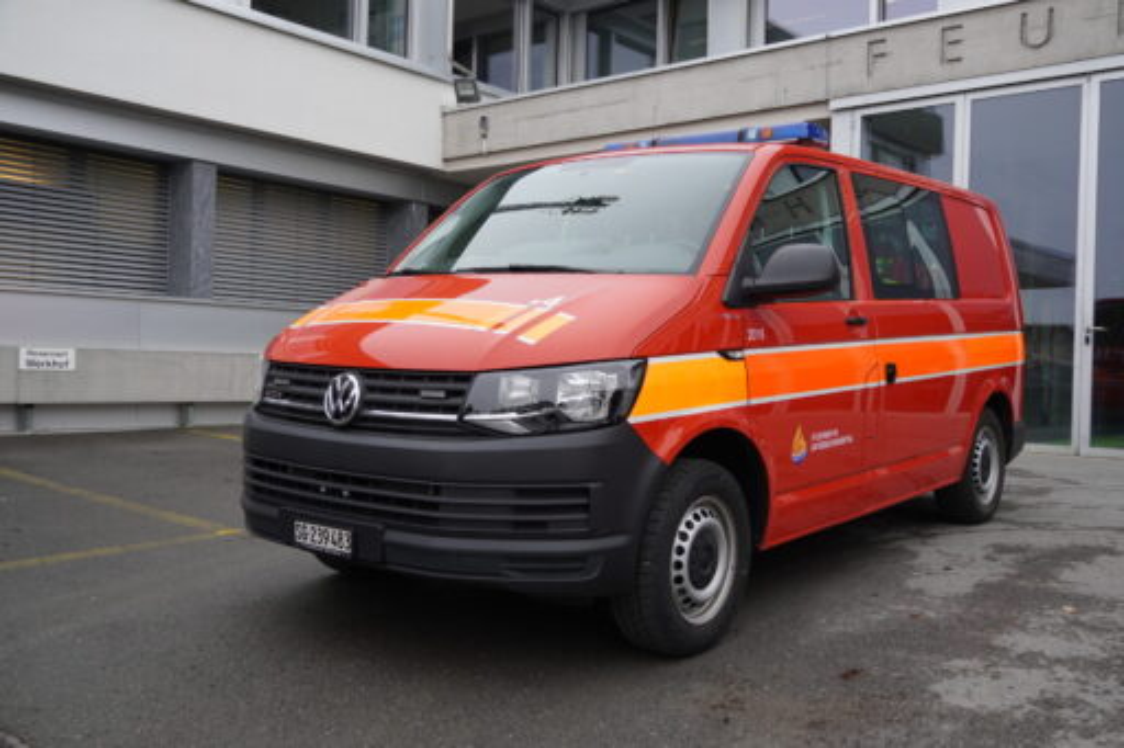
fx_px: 1077
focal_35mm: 34
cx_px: 562
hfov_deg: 55.1
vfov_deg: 38.3
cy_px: 374
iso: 200
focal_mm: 23
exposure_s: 1/160
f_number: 4
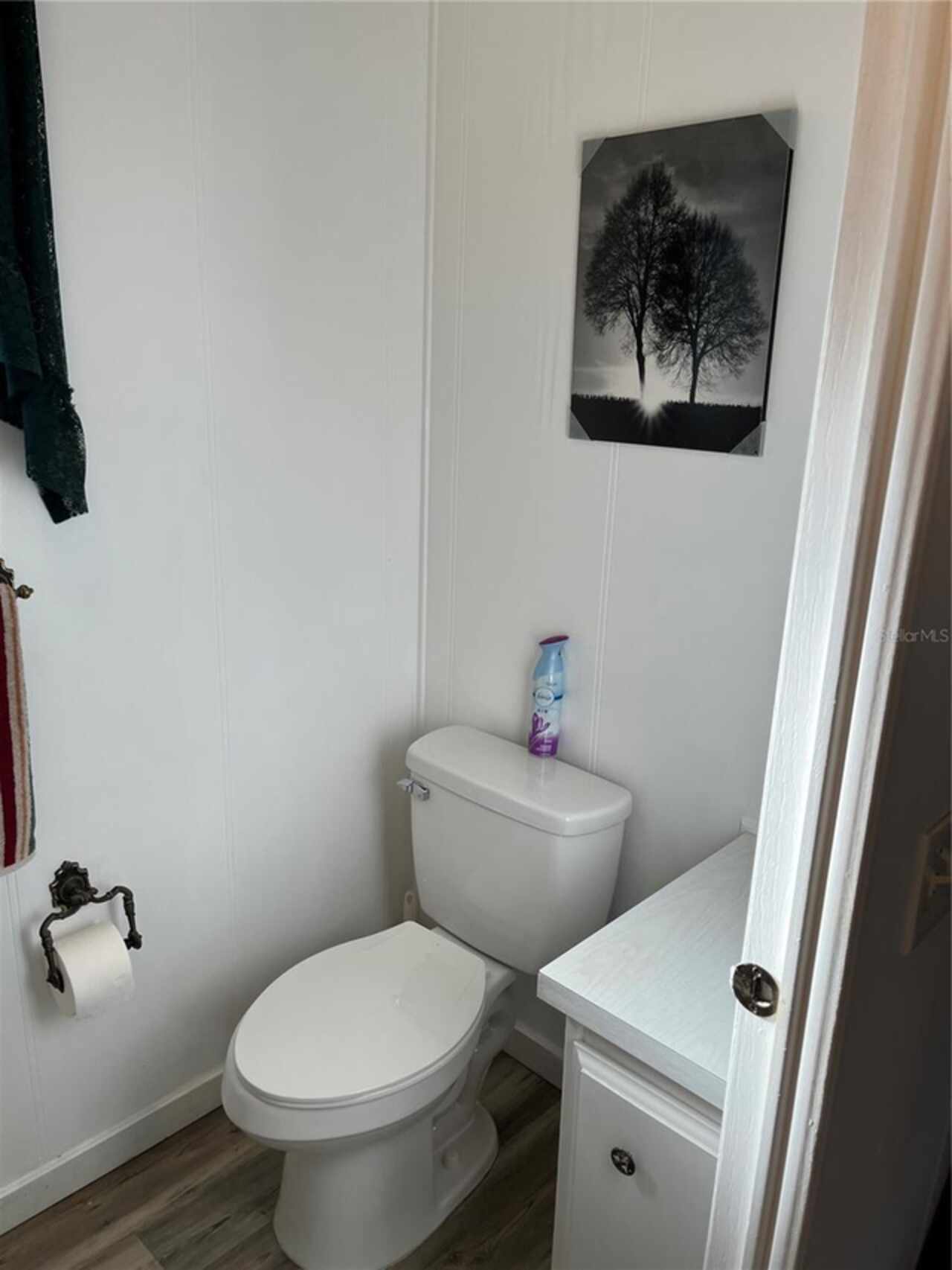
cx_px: 476
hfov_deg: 53.1
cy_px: 635
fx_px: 953
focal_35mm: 26
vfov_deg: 67.3
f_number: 1.6
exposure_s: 1/120
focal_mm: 5.1
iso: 40
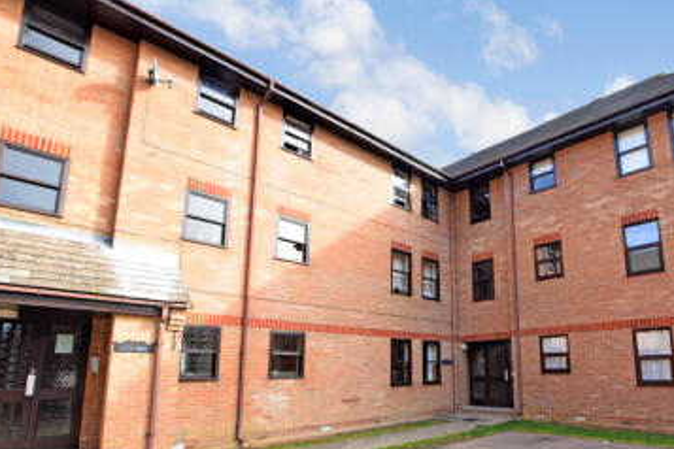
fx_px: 374
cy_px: 297
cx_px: 429
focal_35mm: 20
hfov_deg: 82.1
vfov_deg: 60.5
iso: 100
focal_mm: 10
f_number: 11
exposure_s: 1/20
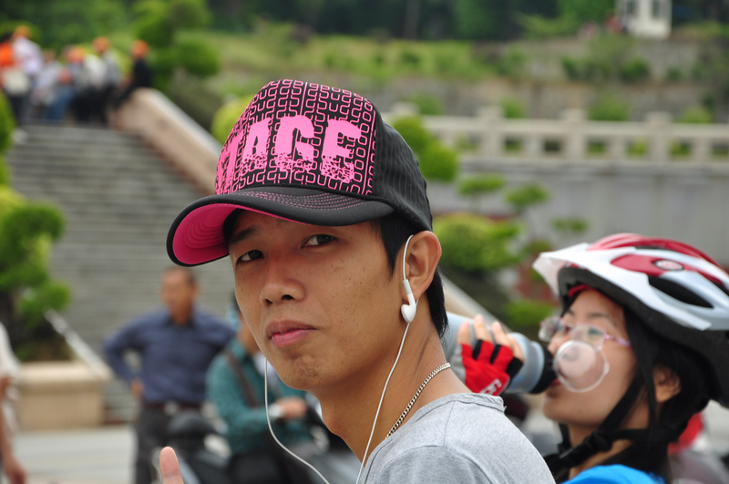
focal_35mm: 128
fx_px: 2578
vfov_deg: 10.7
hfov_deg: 16.1
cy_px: 242
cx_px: 364
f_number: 7.1
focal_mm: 85
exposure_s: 1/125
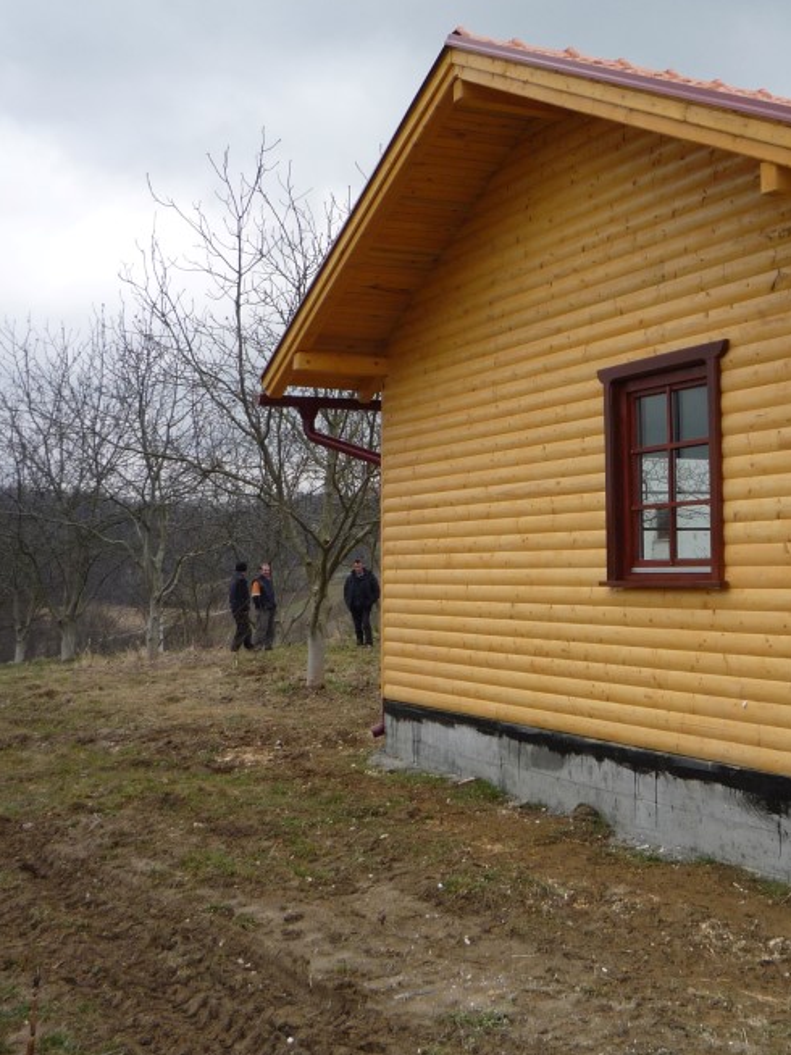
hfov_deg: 30.2
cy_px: 495
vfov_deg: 40.4
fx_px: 1433
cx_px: 618
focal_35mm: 47
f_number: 4
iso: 100
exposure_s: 1/200
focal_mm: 5.2
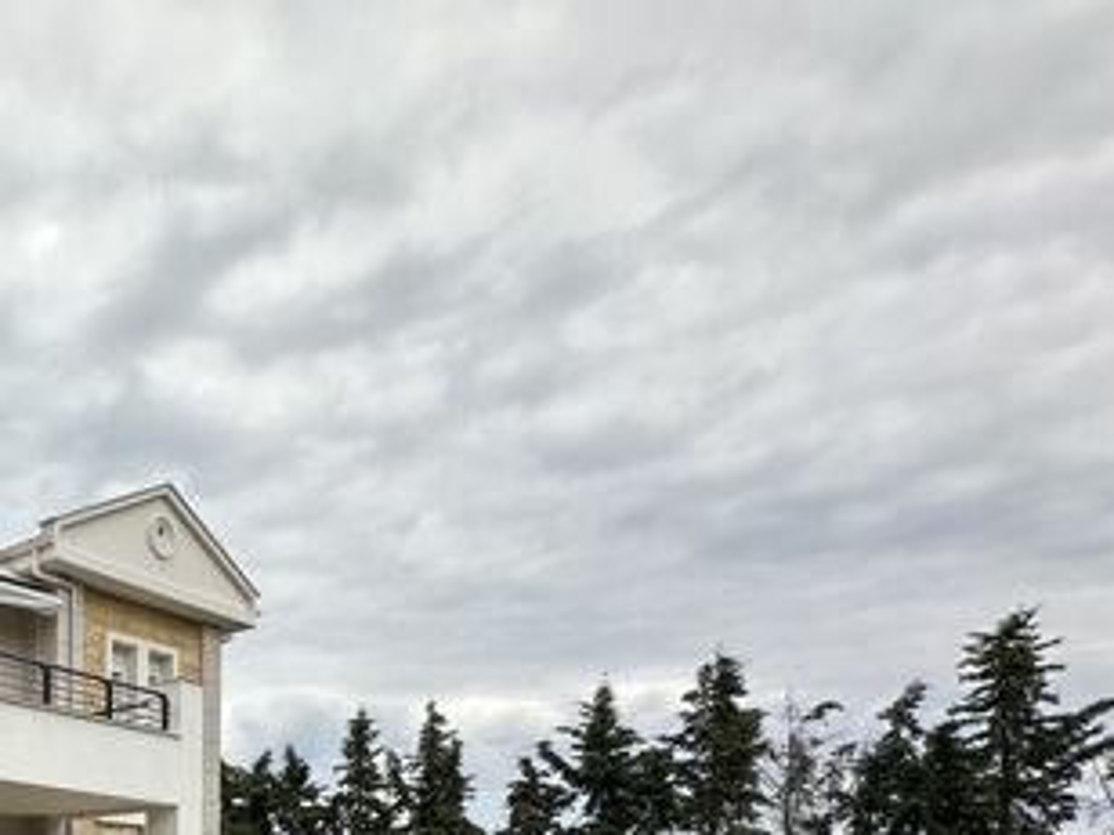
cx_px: -114
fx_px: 1030
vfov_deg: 36.9
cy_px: 925
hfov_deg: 43.7
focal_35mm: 32
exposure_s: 1/2053
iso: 50
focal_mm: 2.22
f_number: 2.2
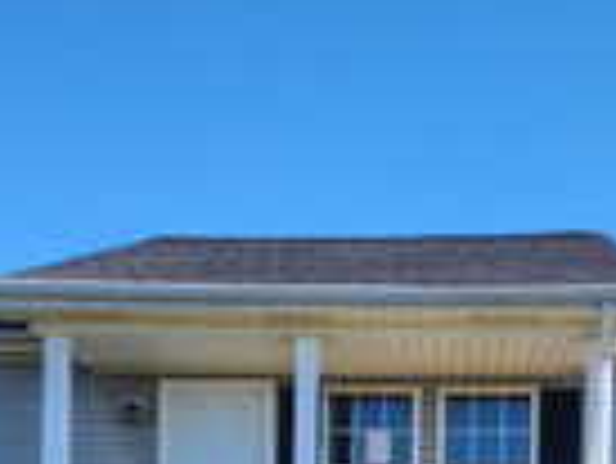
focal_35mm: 67
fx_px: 1193
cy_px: 581
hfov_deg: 28.8
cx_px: 387
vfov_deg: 20.3
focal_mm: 6.4
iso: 12
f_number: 1.8
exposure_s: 1/692
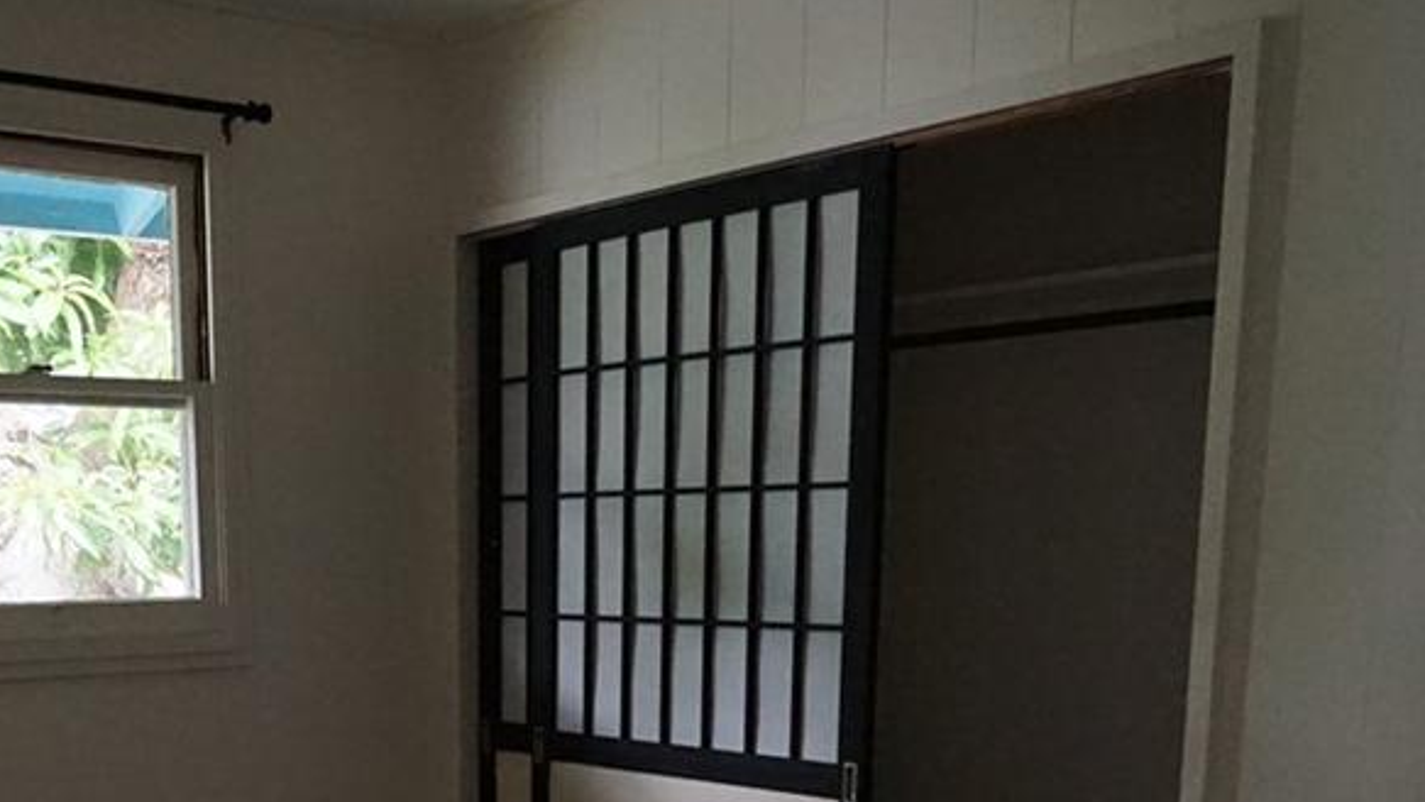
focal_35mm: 46
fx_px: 1738
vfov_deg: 23.6
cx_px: 447
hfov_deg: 43.8
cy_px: 971
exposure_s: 1/160
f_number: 4
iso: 6400
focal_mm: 16
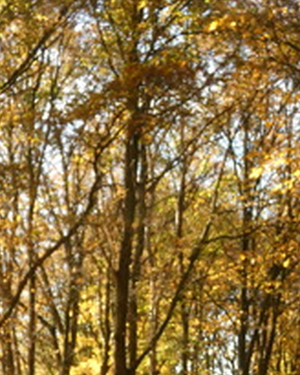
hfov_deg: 13.8
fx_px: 1232
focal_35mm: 111
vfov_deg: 16.8
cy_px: 416
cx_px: 258
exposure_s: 1/500
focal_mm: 6.8
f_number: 3.5
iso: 400
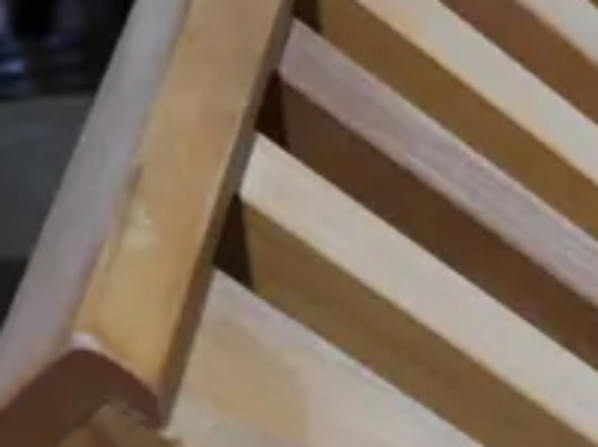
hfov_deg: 11.9
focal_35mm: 145
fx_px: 2502
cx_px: 1256
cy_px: 554
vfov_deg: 10.0
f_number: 3.5
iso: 320
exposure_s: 1/60
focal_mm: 14
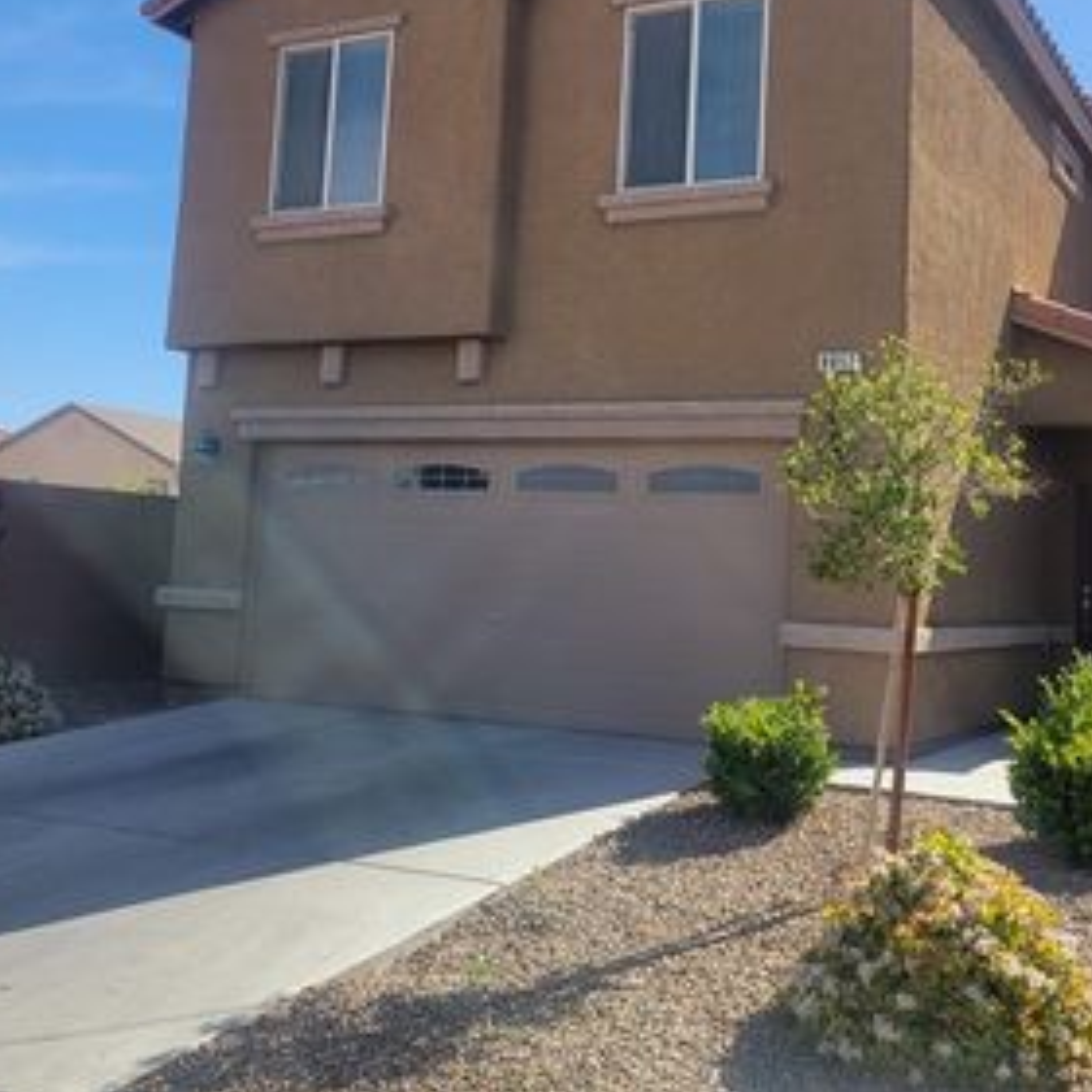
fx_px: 1463
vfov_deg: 40.5
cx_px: 612
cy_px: 372
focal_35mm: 41
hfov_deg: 40.9
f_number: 1.8
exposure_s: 1/1789
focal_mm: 5.4
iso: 40
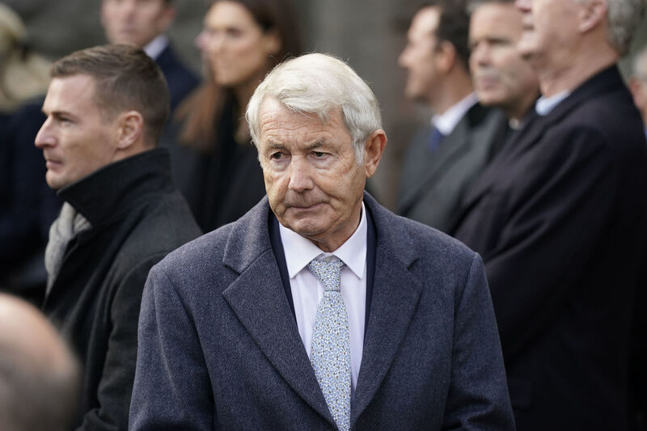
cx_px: 324
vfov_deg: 7.2
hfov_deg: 10.8
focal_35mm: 191
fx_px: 3432
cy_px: 216
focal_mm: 191
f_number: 3.5
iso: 1600
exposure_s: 1/1000
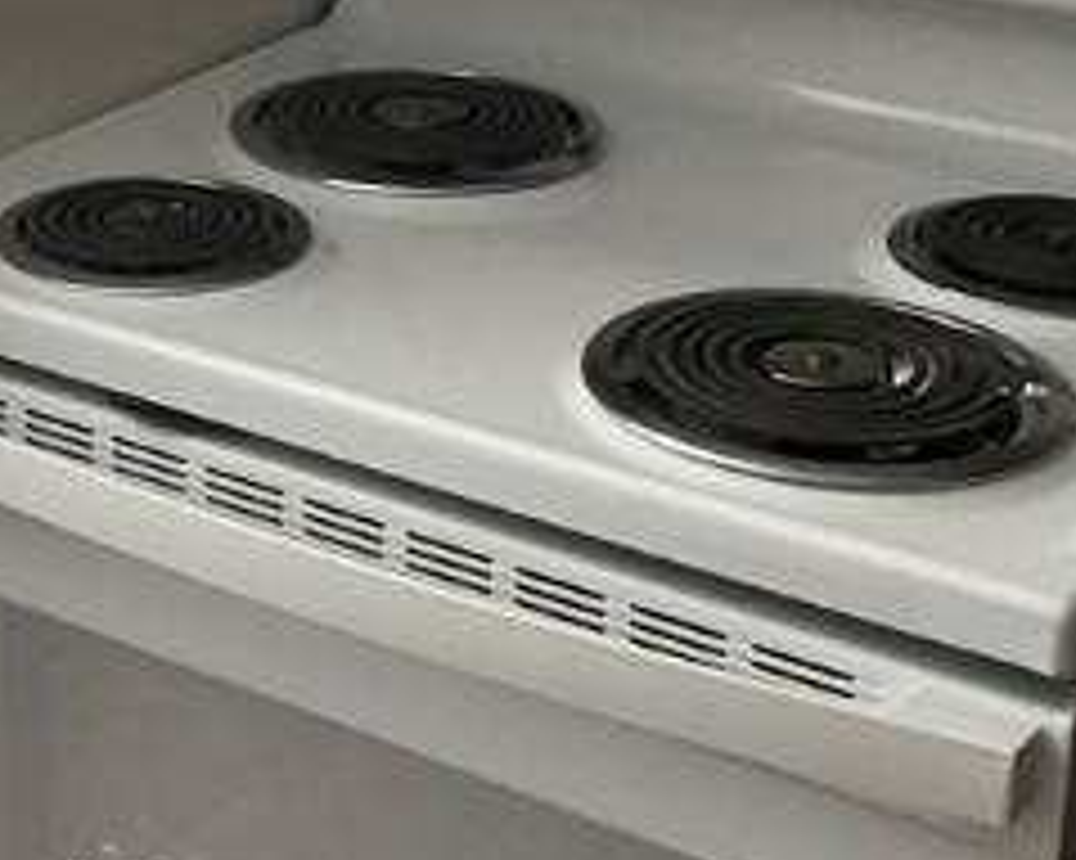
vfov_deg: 16.6
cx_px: 104
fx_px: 2897
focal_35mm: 91
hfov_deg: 20.6
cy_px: 23
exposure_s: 1/60
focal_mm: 3
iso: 200
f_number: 1.8
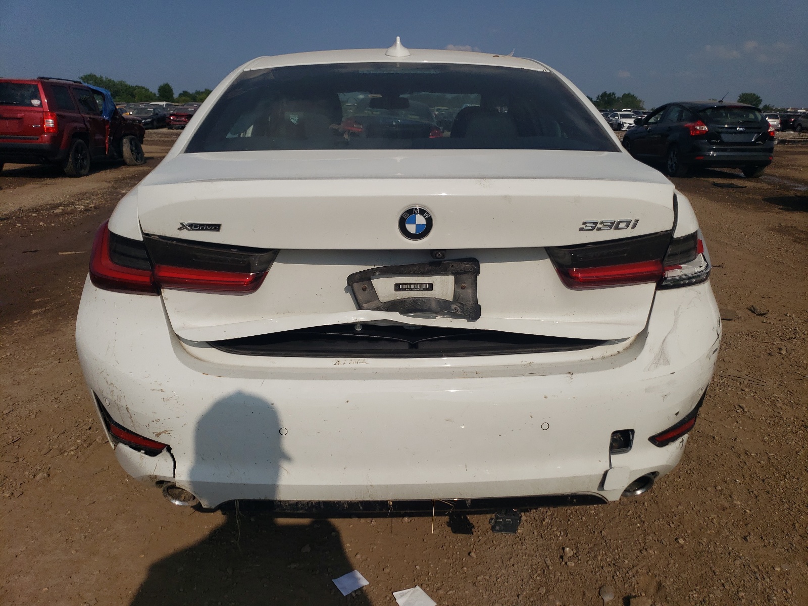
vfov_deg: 53.1
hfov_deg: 67.3
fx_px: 607
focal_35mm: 26
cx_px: 404
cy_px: 303
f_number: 1.5
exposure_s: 1/10000
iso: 52
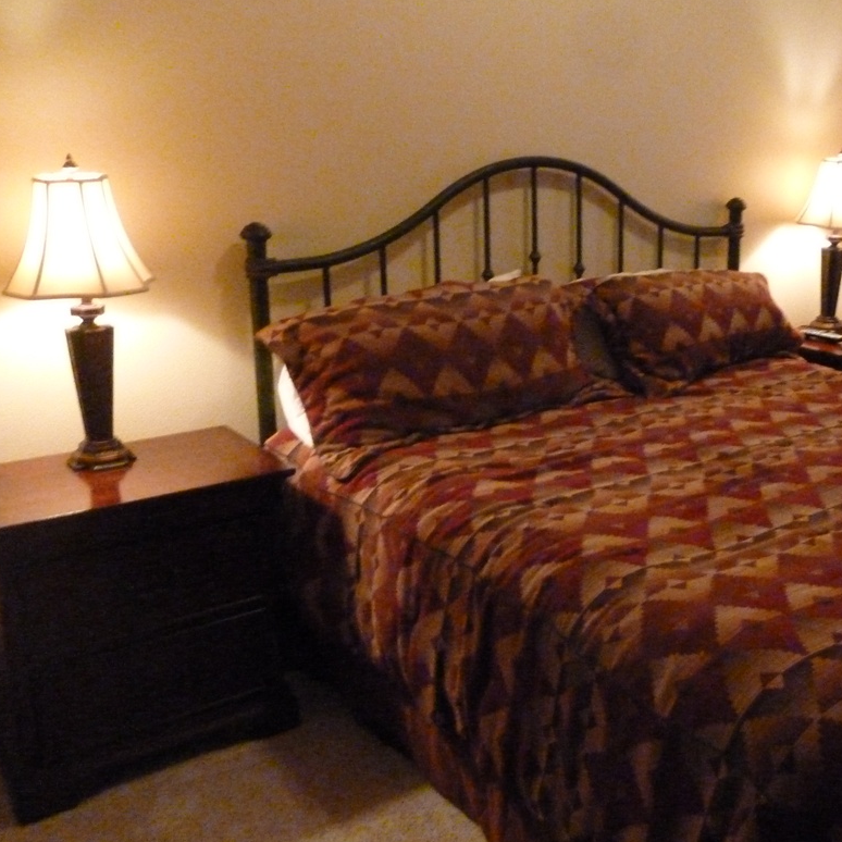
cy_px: 375
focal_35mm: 37
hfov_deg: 43.5
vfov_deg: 44.9
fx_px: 1018
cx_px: 630
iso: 1000
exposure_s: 1/15
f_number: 3.3
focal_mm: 4.5
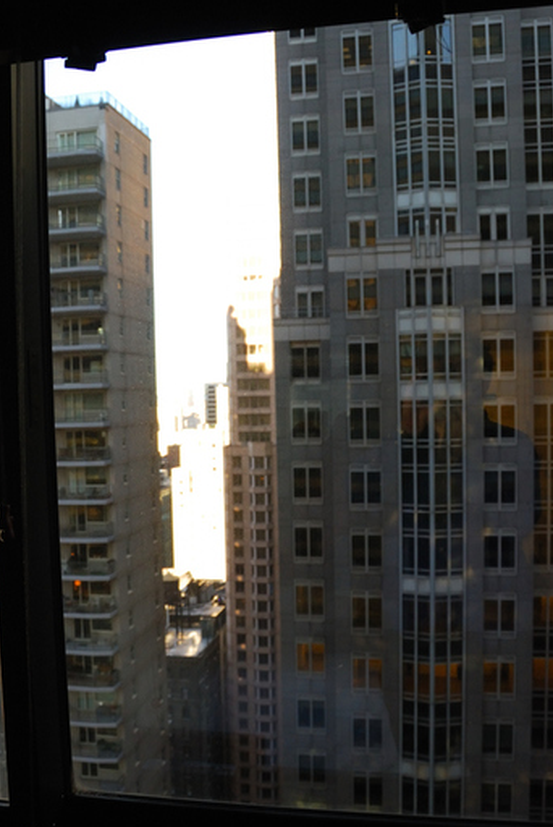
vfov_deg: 51.8
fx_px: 850
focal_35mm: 37
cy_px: 443
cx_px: 243
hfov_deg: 36.0
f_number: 3.5
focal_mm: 18
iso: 500
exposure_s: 1/100
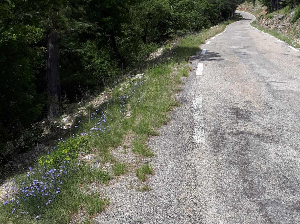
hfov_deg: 32.9
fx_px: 494
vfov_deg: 25.4
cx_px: 236
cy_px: 59
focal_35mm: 57
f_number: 1.9
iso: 40
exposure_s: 1/1473
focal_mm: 3.6
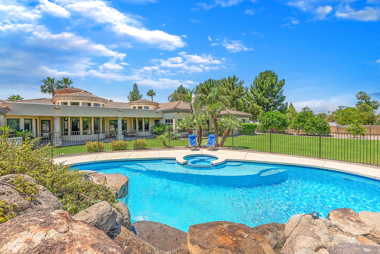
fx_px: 158
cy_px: 127
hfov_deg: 100.4
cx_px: 190
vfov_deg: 77.4
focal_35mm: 15
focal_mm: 15
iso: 800
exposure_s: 1/2500
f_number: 8
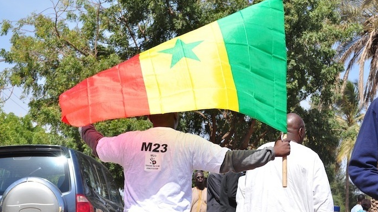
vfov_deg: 13.8
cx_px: 190
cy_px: 102
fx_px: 877
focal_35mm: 88
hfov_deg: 24.3
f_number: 10
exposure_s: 1/320
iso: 200
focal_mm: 55
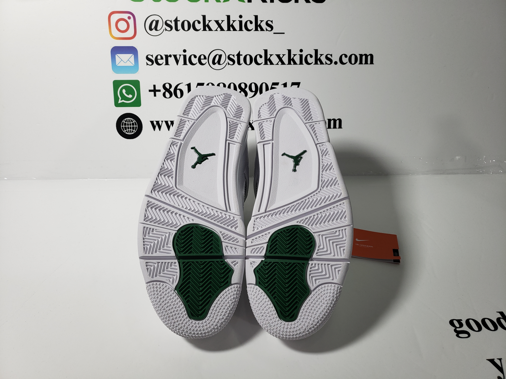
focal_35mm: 26
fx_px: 380
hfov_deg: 67.3
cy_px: 190
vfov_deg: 53.1
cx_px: 253
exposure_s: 1/506
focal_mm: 4.3
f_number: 1.5
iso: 50
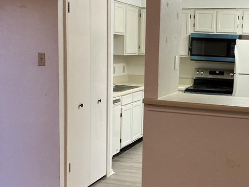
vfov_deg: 25.2
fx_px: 417
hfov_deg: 32.6
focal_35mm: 58
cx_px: 185
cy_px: 114
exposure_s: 1/60
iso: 200
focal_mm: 3
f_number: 1.8
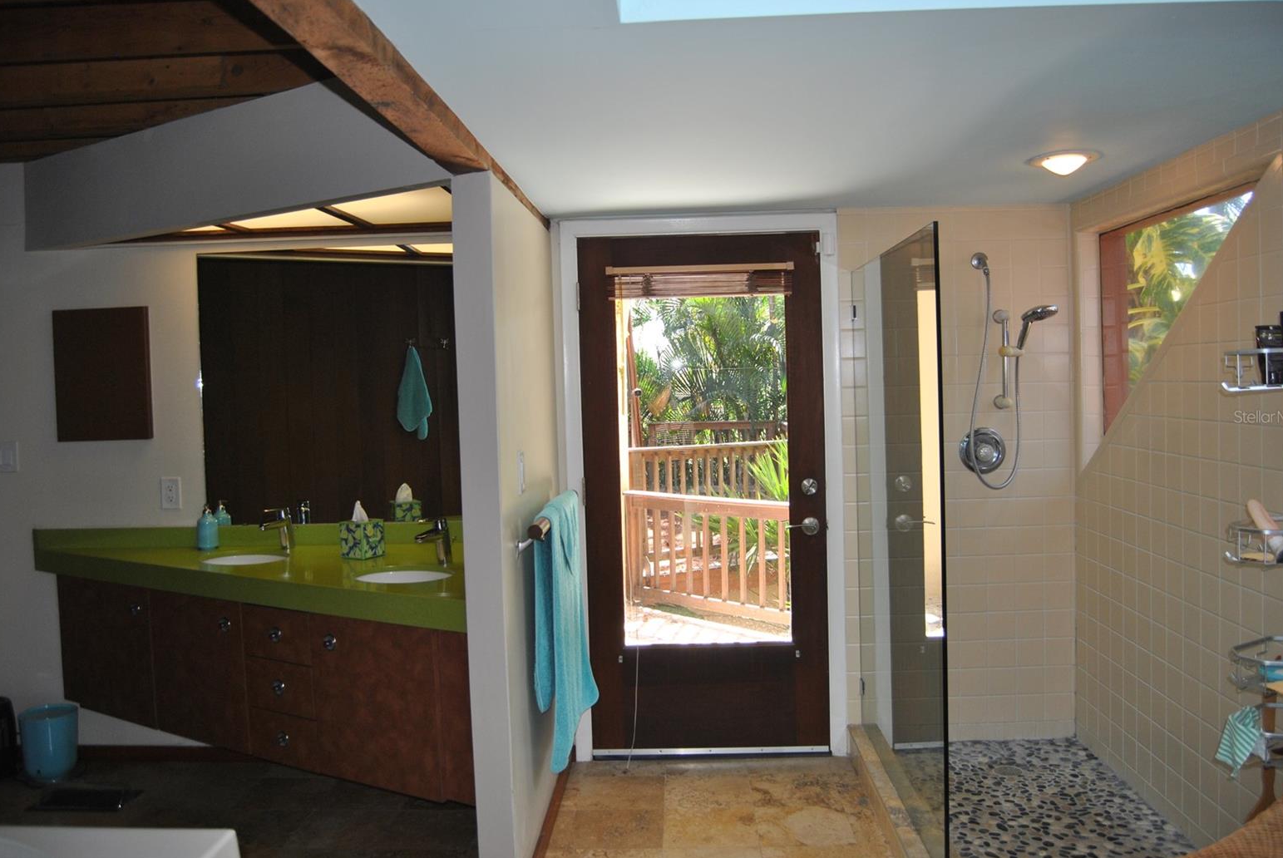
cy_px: 417
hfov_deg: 65.4
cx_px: 643
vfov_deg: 46.5
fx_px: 999
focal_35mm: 28
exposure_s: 1/100
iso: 200
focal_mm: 18
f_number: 3.5
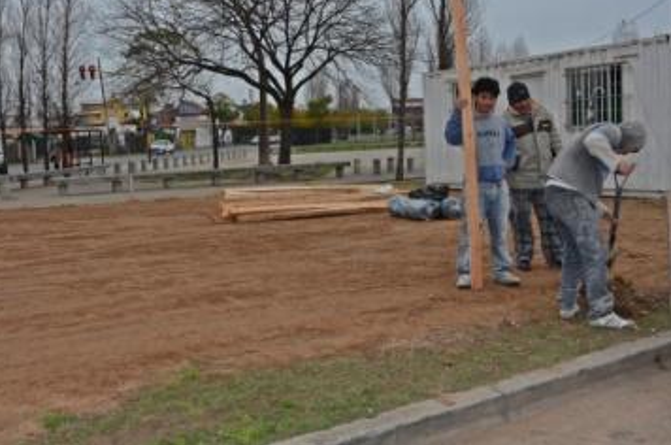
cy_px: 167
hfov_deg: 48.6
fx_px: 737
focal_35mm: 40
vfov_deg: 33.4
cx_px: 260
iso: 640
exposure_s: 1/250
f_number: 13
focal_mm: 21
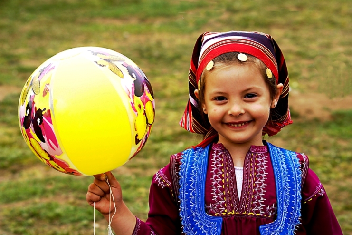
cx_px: 176
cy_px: 118
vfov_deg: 12.9
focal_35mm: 106
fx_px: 1036
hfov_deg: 19.3
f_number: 6.3
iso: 100
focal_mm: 70
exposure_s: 1/200
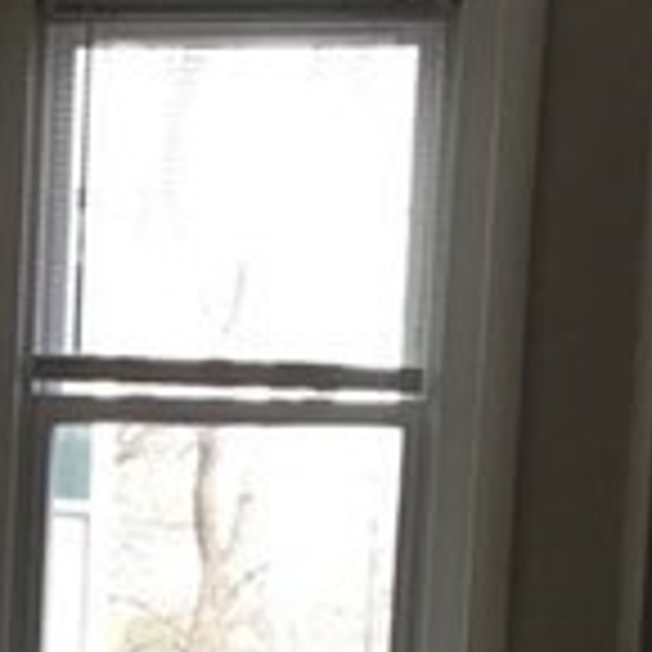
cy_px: 980
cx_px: -54
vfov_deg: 12.2
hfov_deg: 12.6
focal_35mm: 136
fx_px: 2898
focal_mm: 4.15
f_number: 2.2
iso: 32
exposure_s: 1/30
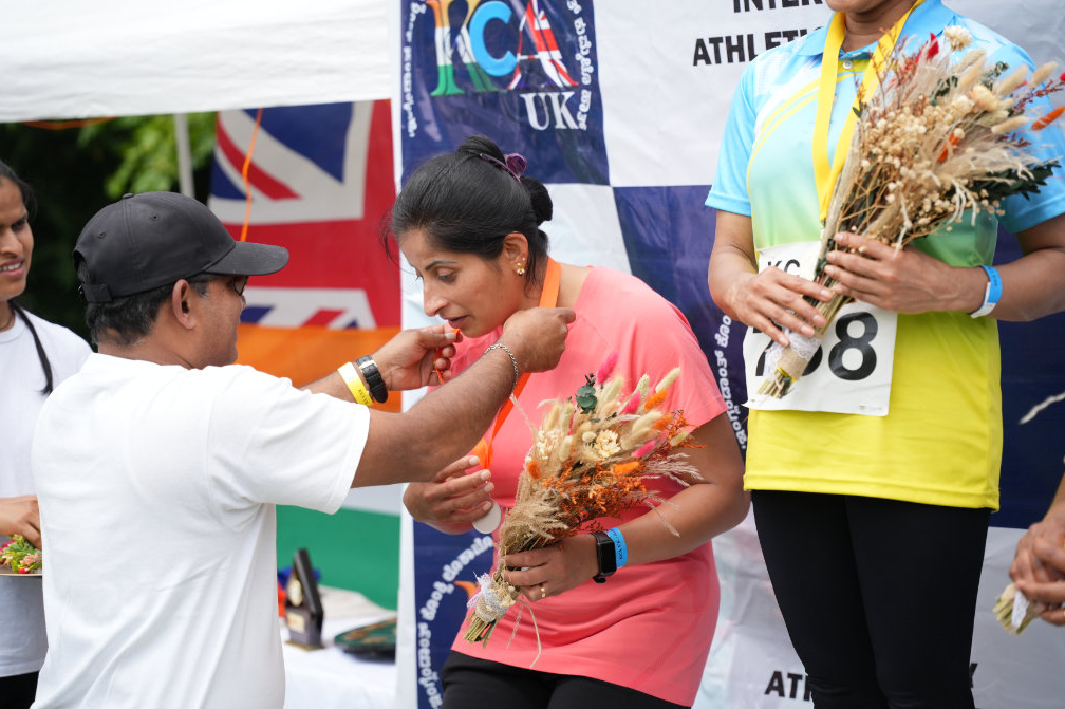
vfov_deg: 19.2
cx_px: 537
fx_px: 2099
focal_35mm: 71
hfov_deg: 28.5
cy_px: 357
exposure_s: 1/1600
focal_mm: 70
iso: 250
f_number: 2.8
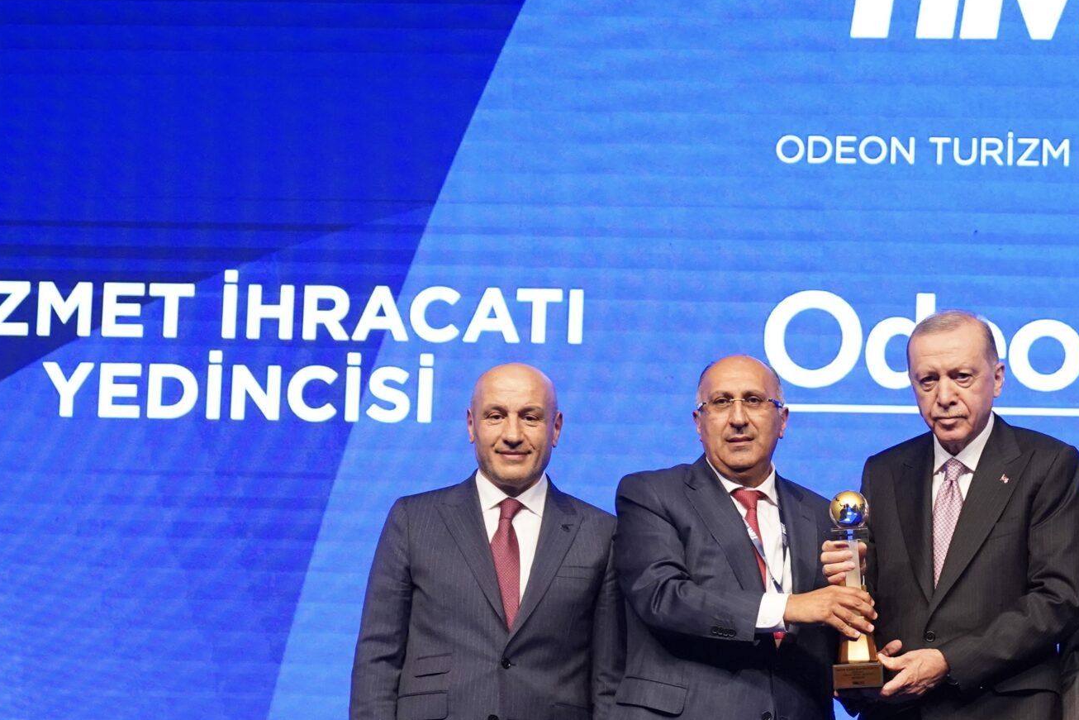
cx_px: 901
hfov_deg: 20.5
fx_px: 2937
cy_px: 554
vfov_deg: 13.9
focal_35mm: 98
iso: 3200
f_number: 2.8
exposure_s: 1/500
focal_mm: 50
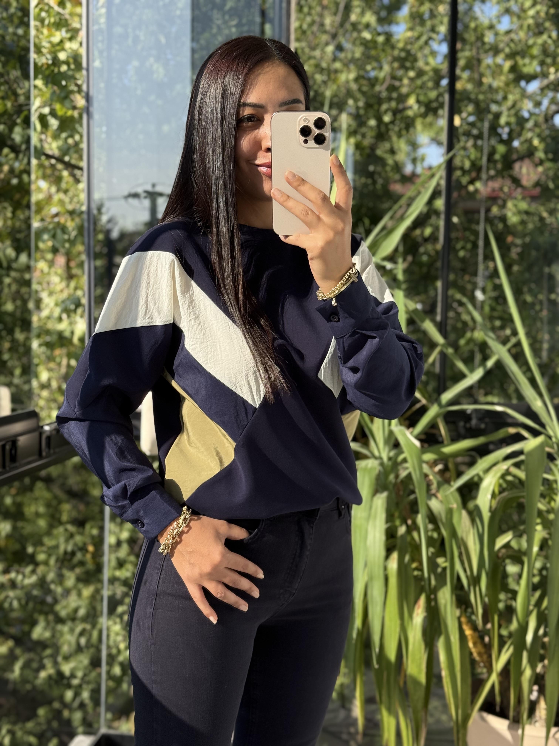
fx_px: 1034
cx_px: 280
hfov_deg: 30.3
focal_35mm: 48
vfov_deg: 39.7
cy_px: 373
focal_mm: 6.76
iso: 64
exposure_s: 1/1222
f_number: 1.78
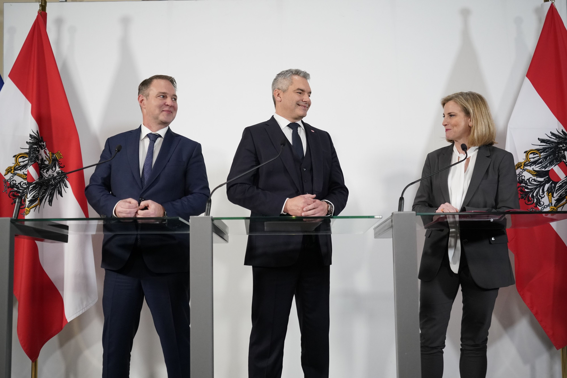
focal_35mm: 35
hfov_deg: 54.4
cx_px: 284
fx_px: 551
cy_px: 189
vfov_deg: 37.9
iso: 4000
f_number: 2.8
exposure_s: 1/400
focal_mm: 35
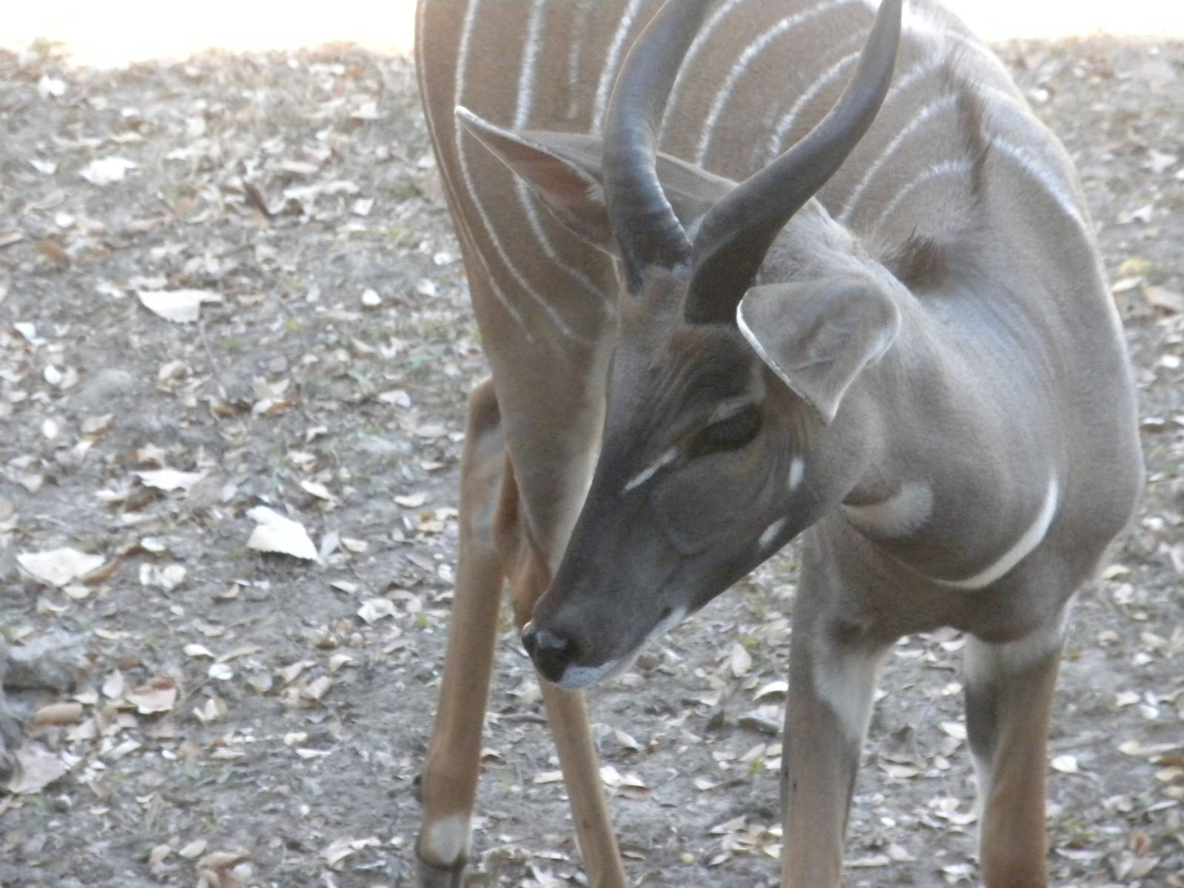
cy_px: 444
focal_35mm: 238
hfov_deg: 8.3
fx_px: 8141
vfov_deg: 6.2
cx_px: 592
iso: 800
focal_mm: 42.1
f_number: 5.2
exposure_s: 1/260
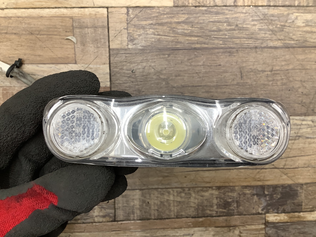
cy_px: 118
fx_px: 283
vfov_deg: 45.5
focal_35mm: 31
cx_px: 158
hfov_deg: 58.3
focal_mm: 3.3
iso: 100
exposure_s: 1/60
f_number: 2.4
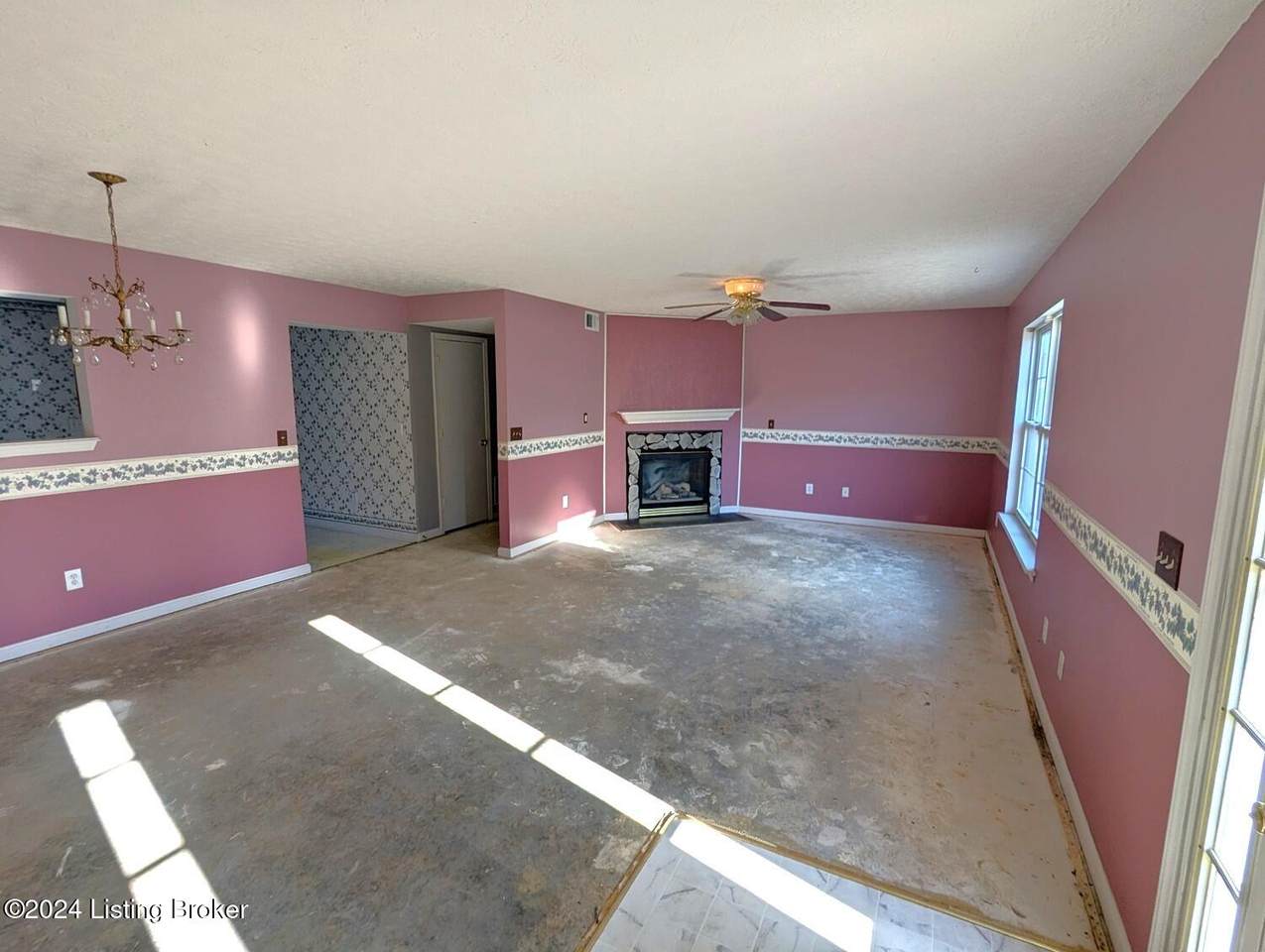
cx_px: 632
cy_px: 476
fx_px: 586
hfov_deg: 94.4
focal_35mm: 16
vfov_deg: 78.2
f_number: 2.2
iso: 43
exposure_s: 1/152
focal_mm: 2.35
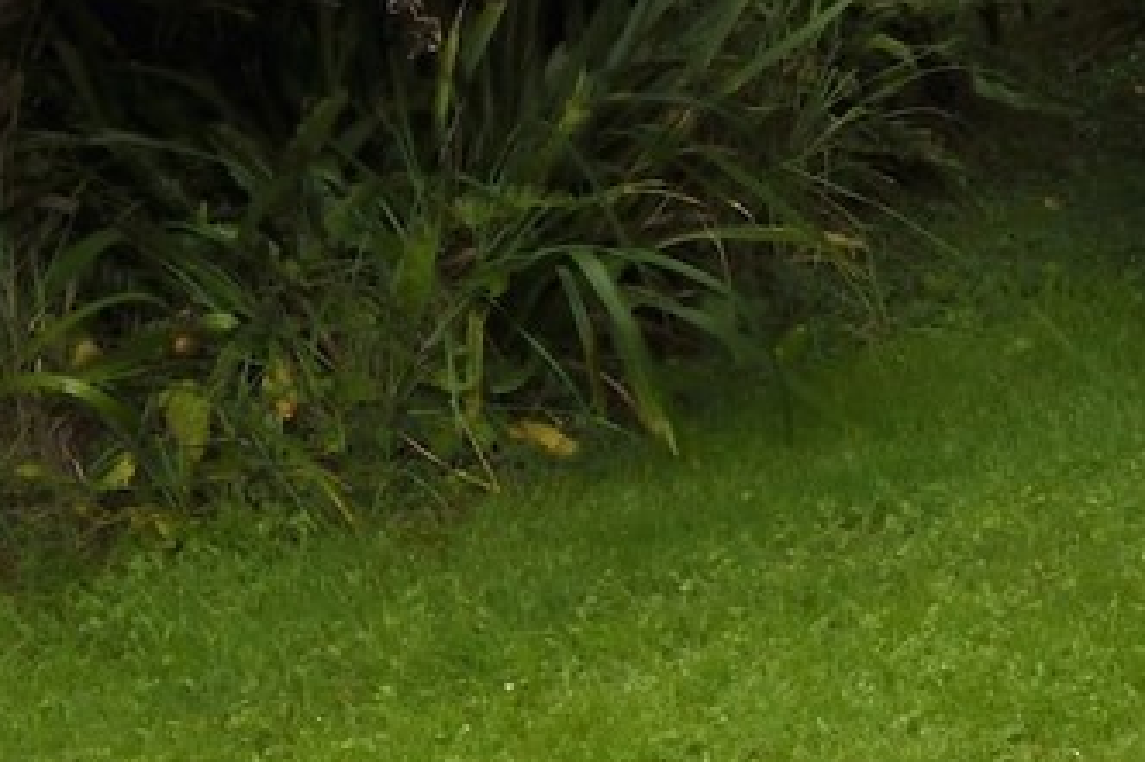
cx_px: 2504
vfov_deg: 9.8
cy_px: 1219
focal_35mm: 135
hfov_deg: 12.7
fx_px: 4291
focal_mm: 28
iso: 1600
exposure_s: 1/200
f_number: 20
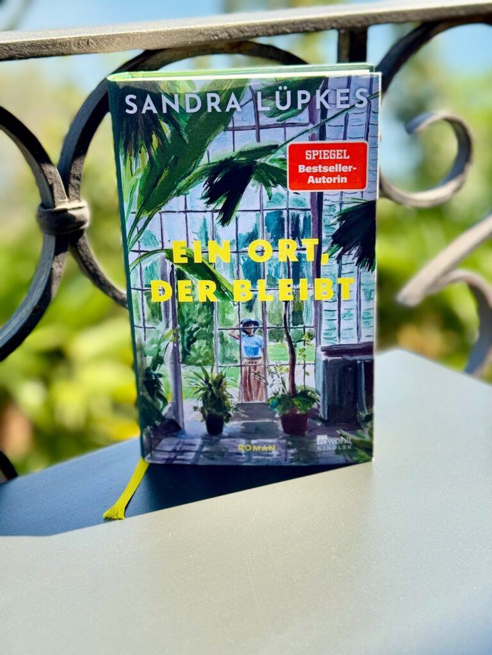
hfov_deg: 30.3
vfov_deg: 39.7
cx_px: 246
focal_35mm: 48
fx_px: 910
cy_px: 328
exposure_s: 1/952
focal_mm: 6.76
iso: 64
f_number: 1.78
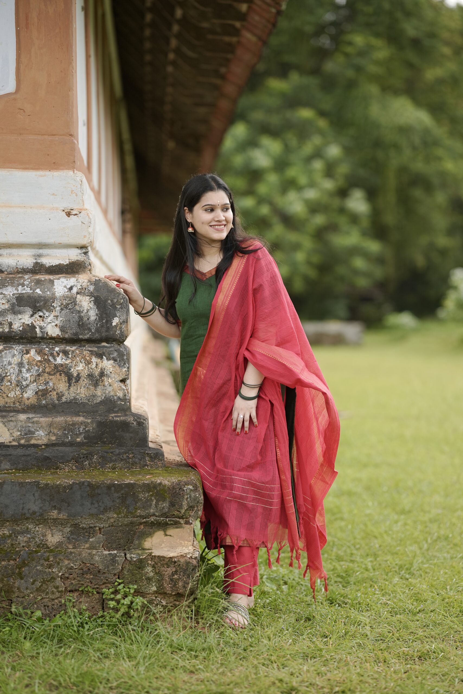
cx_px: 232
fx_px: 1639
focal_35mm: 85
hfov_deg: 16.1
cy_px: 347
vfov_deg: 23.9
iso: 320
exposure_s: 1/2500
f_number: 2
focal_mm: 85
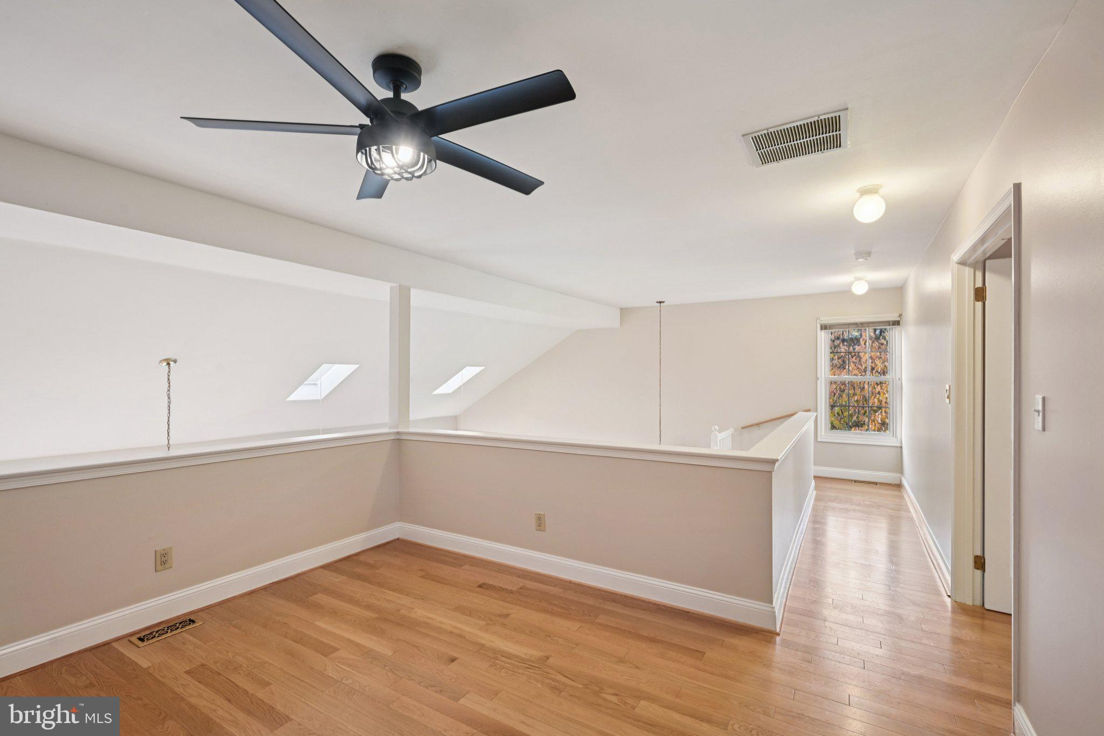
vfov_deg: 73.7
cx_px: 552
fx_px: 491
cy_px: 368
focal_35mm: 16
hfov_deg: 96.7
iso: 800
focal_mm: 16
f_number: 8
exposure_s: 1/15
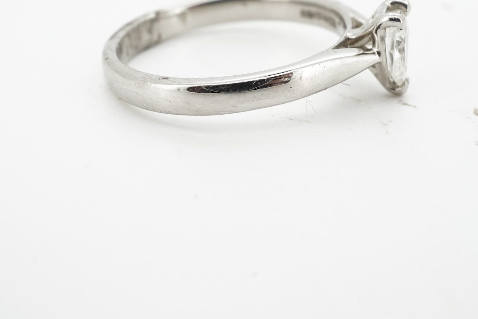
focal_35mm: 70
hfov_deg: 28.8
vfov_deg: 19.3
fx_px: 929
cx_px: 241
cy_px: 78
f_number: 22
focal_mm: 30
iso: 200
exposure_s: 1/80
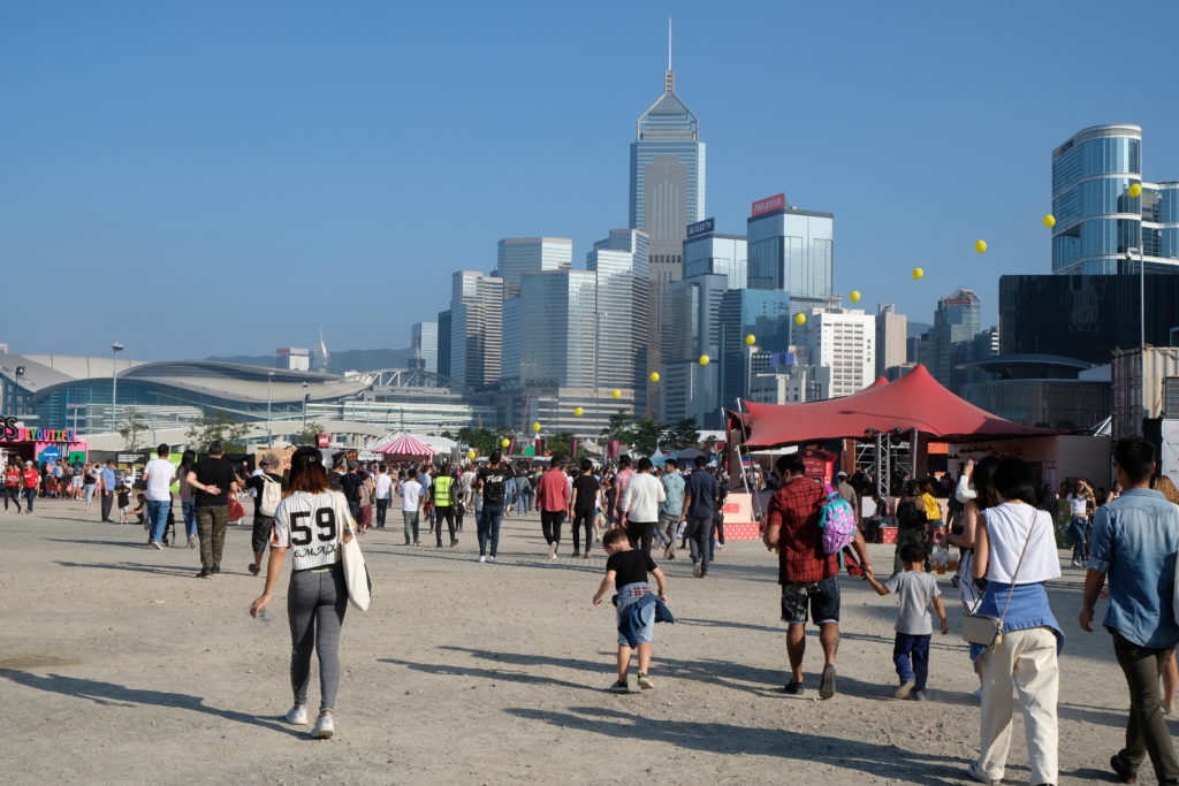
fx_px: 1408
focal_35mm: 43
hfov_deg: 45.4
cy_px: 393
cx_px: 590
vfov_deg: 31.2
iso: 200
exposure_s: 1/340
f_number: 9
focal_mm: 28.9
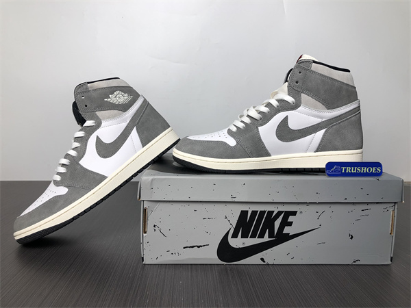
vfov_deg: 49.7
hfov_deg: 63.4
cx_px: 206
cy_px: 154
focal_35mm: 28
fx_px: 332
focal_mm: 3.99
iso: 25
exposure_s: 1/100
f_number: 1.8
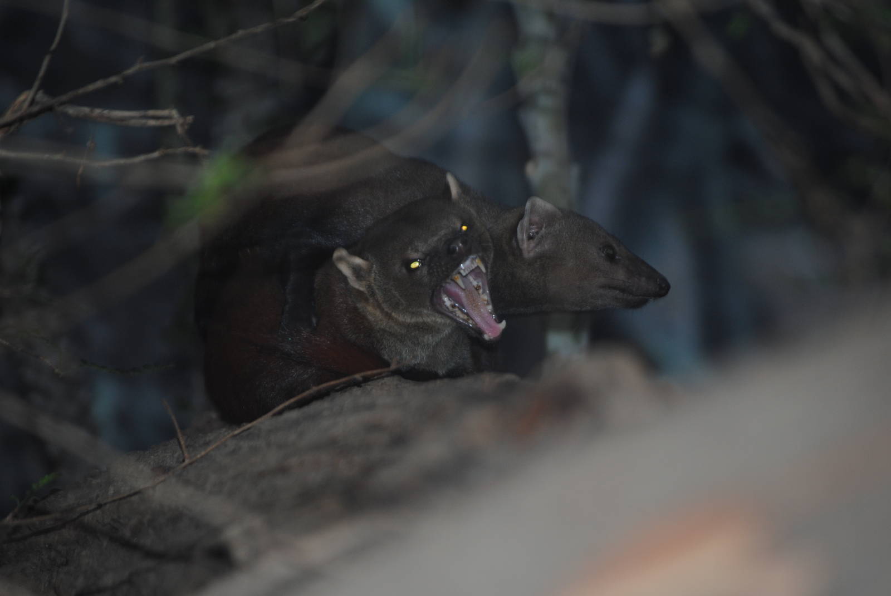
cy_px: 298
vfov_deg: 5.2
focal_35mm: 262
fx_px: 6504
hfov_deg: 7.8
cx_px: 446
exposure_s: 1/60
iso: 200
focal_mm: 175
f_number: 5.3
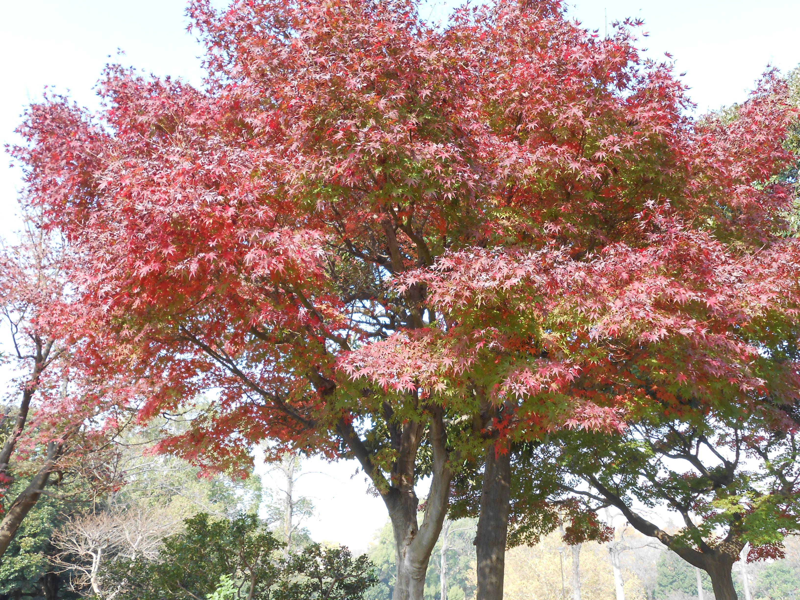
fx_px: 786
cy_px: 300
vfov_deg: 41.8
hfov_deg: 54.0
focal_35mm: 34
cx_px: 400
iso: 80
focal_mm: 6
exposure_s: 1/100
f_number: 3.9
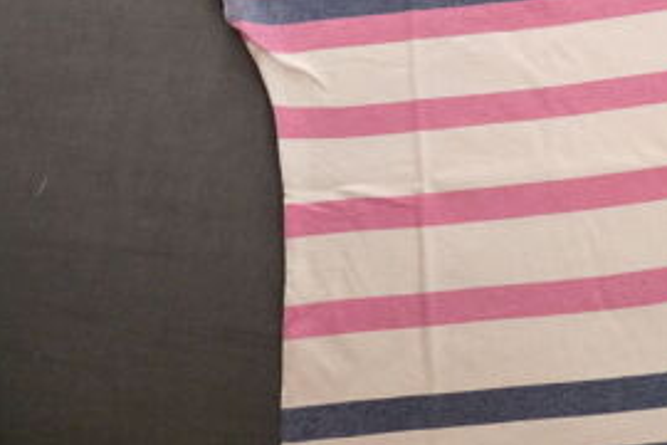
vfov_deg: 27.0
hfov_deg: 37.4
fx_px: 926
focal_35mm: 50
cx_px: 583
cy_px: 222
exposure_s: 1/30
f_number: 2.8
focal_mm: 4.8
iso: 250
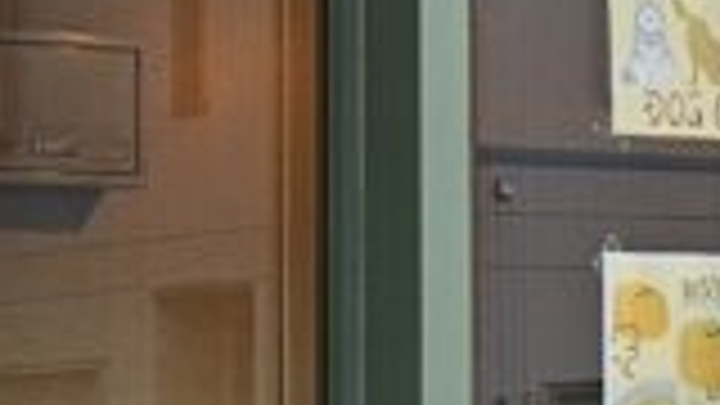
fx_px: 3818
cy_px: -135
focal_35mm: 200
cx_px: 1030
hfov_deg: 10.5
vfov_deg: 6.0
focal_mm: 5.4
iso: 25
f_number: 1.8
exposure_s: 1/180
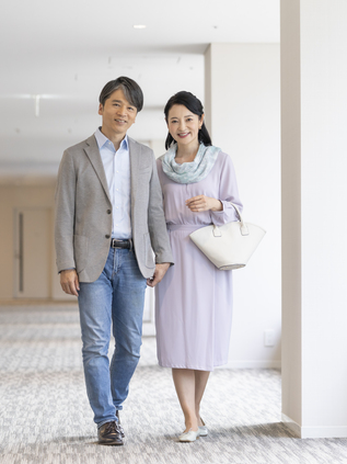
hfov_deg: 10.3
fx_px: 1926
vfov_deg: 13.7
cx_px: 208
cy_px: 233
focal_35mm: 144
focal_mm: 99
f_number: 2.8
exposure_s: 1/250
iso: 500
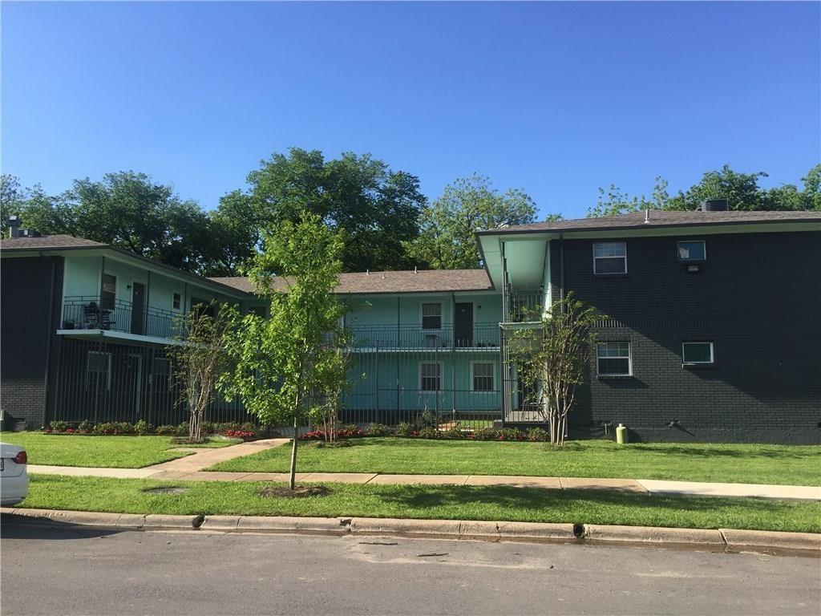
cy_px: 308
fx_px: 688
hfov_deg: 61.7
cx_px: 410
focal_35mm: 29
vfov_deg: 48.2
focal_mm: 4.15
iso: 32
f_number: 2.2
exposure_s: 1/964
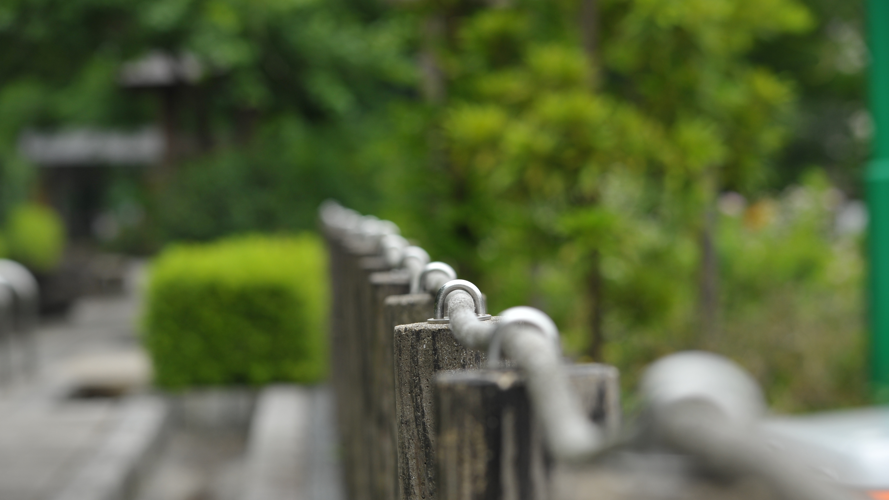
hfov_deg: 13.6
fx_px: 3724
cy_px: 295
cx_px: 442
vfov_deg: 7.7
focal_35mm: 158
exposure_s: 1/320
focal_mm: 150
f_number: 8
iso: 400
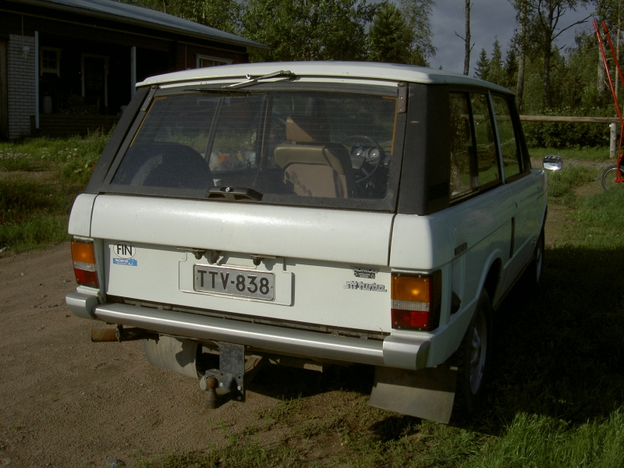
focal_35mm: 39
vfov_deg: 36.8
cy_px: 234
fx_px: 703
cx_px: 312
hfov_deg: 47.9
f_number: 4.7
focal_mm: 8
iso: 100
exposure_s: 1/1429
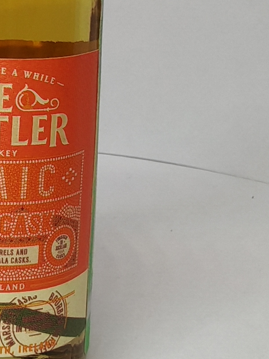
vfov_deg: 22.0
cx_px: -71
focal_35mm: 85
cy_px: -14
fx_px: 881
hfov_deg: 16.5
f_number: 2.2
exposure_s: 1/100
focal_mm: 1.96
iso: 64
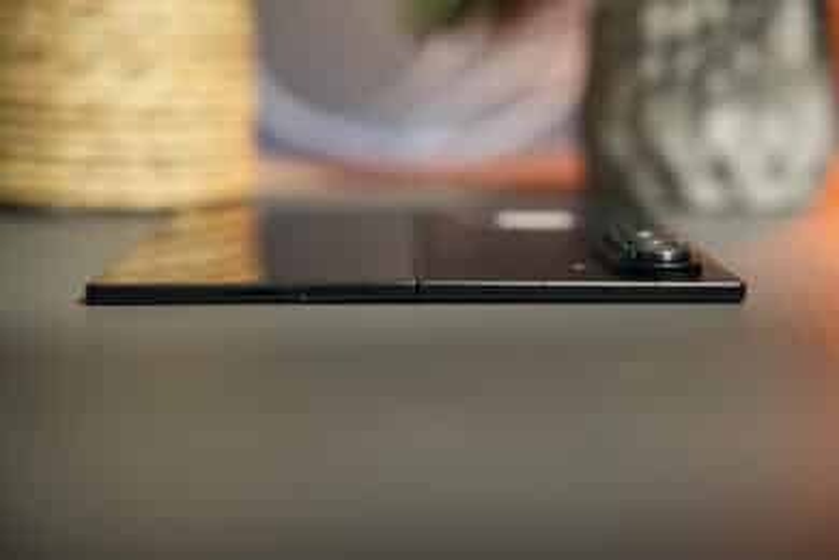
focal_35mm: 70
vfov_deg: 19.5
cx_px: 420
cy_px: 280
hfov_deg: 28.8
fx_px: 1631
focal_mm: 70
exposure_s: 1/80
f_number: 4
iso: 320
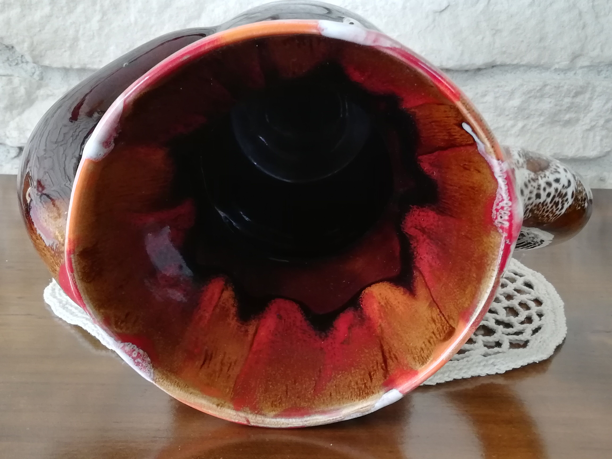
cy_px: 230
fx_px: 796
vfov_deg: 32.2
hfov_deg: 42.1
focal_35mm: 45
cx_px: 306
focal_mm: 3.81
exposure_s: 1/25
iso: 500
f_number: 2.2
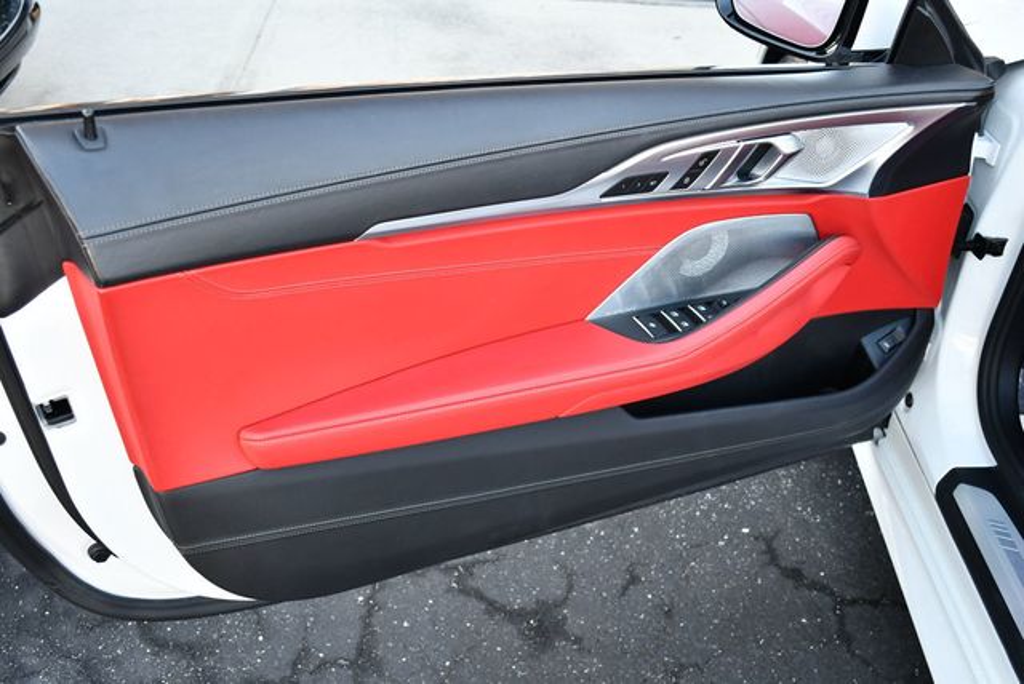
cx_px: 512
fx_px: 1025
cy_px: 342
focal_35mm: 36
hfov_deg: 53.1
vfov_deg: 36.9
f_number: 3.5
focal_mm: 18
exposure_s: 1/250
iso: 500
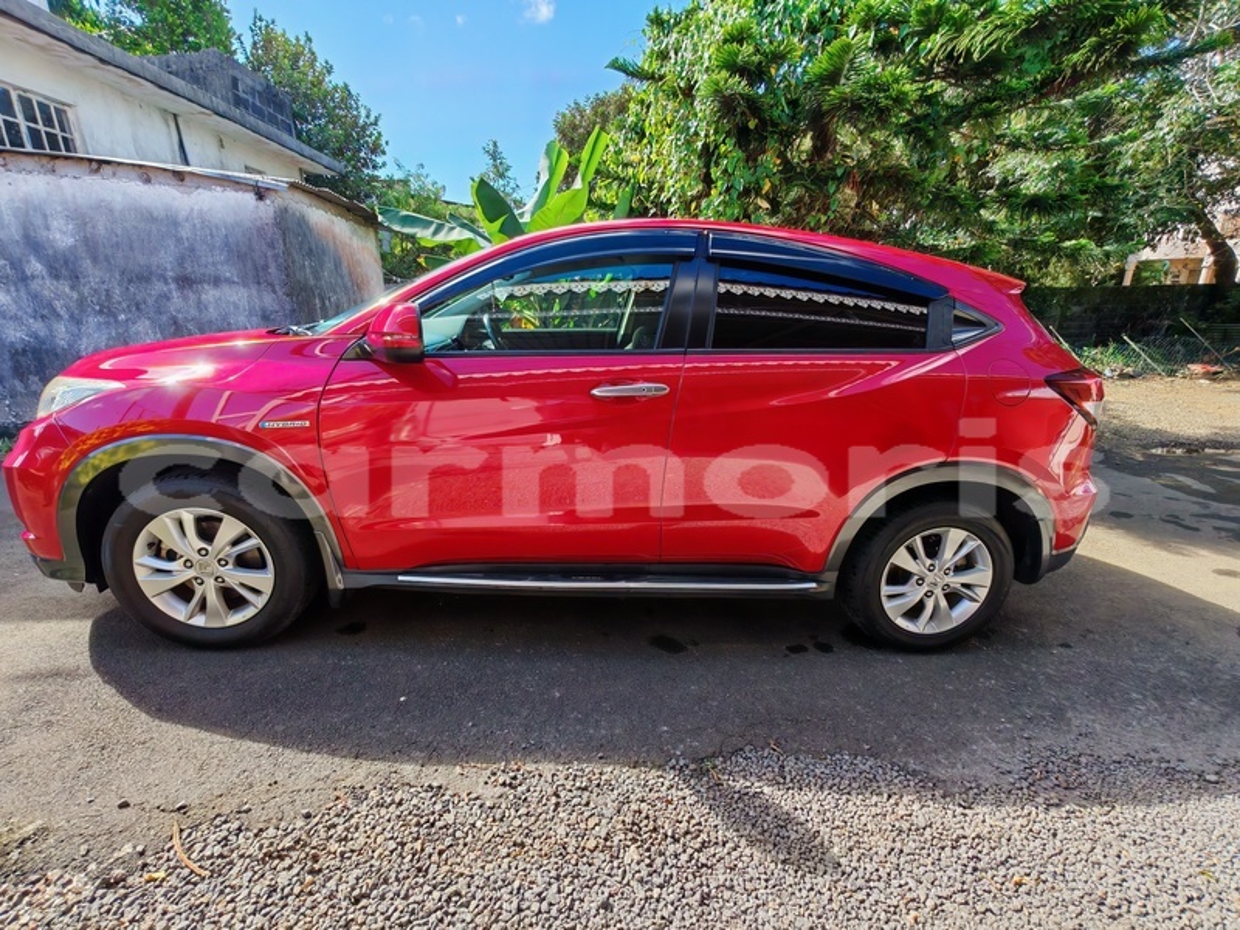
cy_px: 465
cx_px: 620
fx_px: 573
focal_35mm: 16
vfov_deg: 78.1
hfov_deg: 94.5
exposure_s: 1/290
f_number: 2.2
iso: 50
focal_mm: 1.96
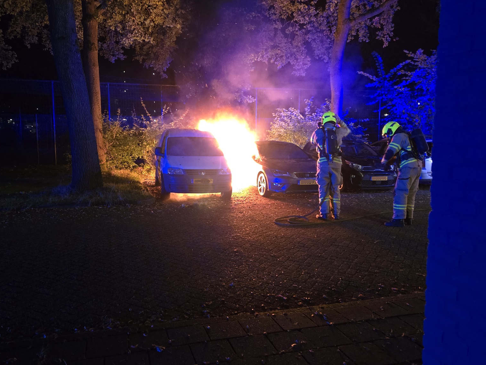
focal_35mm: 29
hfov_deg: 61.6
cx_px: 221
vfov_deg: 48.2
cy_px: 183
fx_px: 407
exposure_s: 1/20
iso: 1600
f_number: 1.7
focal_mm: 6.3
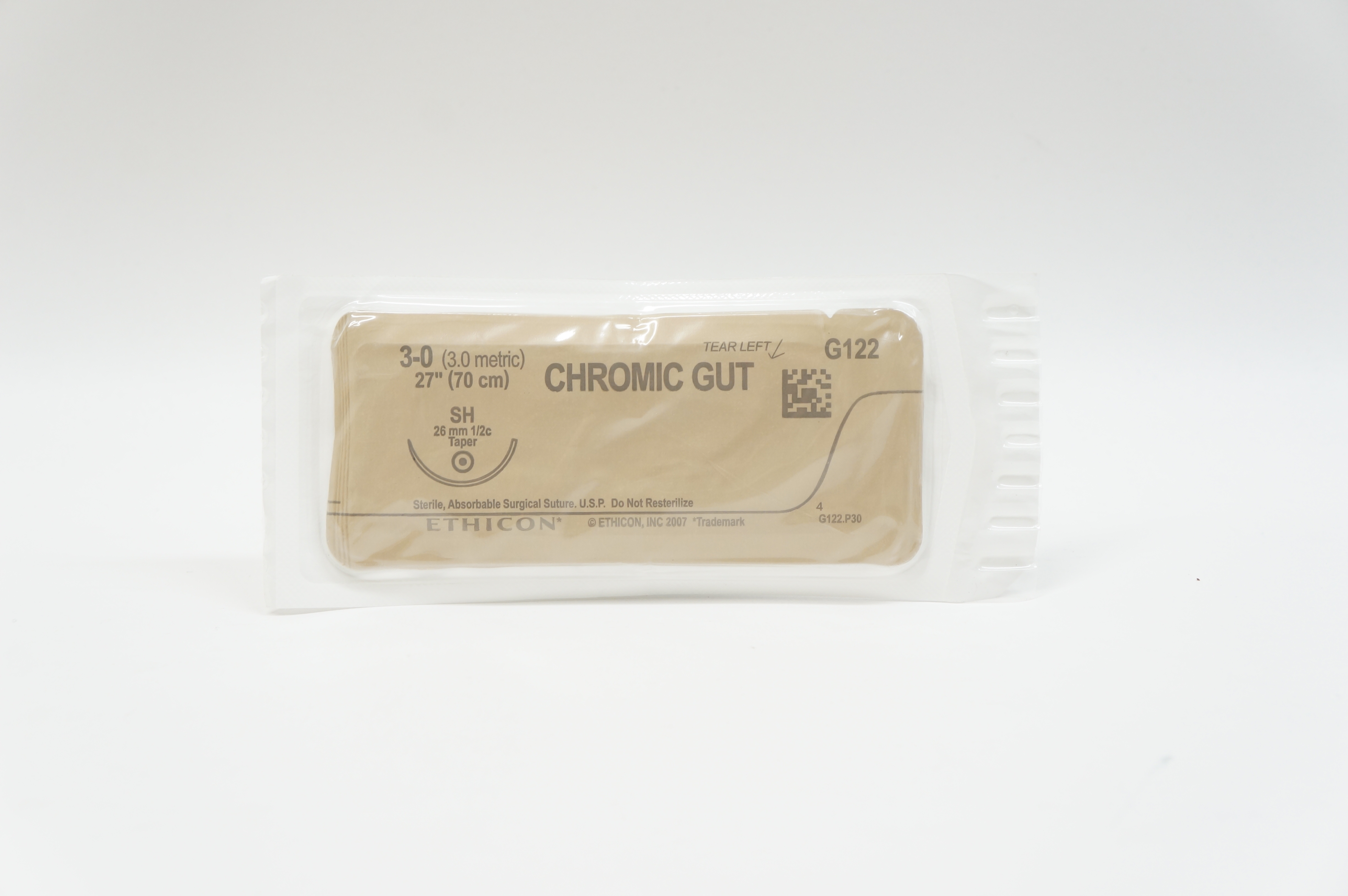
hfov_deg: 40.0
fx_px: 1851
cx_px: 674
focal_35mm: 50
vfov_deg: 27.2
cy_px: 448
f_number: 6.3
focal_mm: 33
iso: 400
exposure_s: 1/50
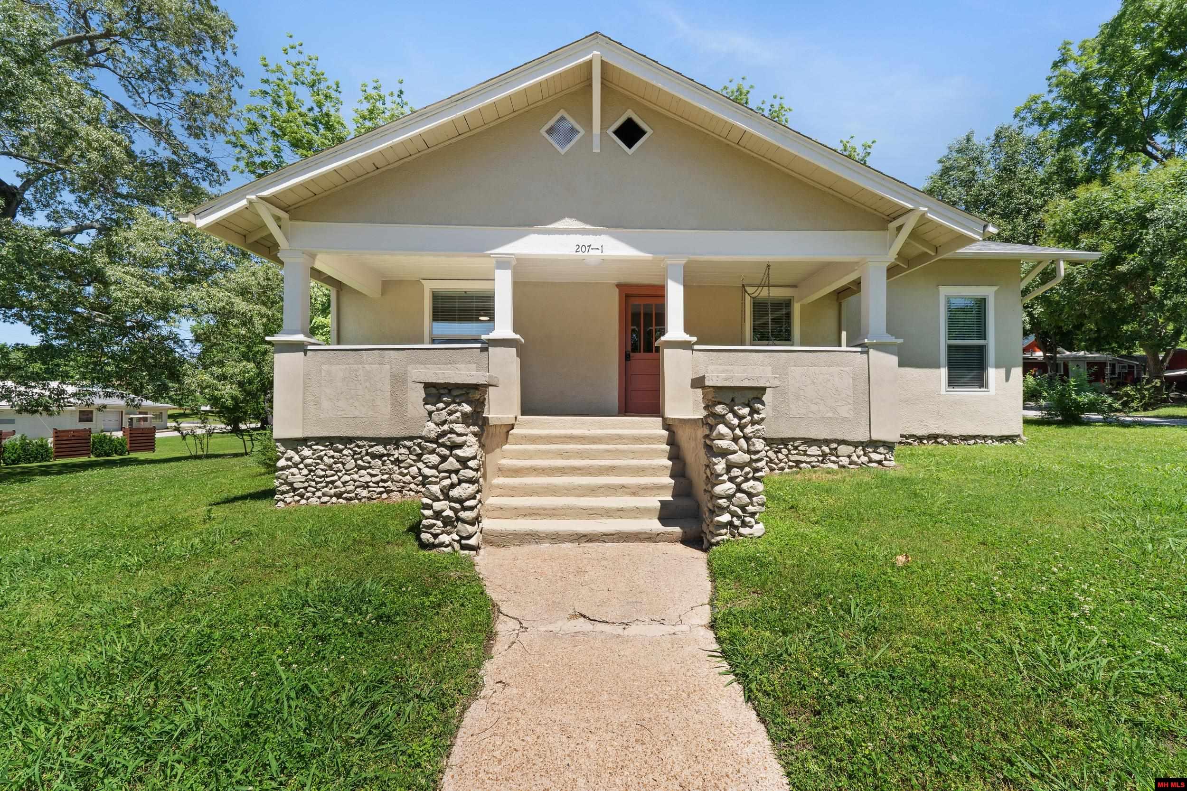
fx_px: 495
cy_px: 396
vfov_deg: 77.3
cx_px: 594
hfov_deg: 100.4
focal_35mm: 15
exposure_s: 1/125
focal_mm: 10
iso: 200
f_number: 9
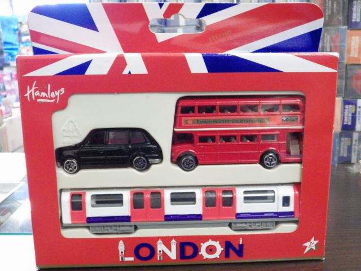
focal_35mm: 41
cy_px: 136
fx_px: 428
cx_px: 180
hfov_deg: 45.8
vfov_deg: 35.1
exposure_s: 1/30
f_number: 3.6
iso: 800
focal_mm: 7.4
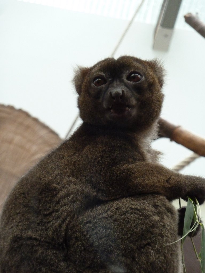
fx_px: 1437
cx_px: 102
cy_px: 136
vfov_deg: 10.9
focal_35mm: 182
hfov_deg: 8.2
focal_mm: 29.9
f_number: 4.5
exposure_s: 1/200
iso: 800
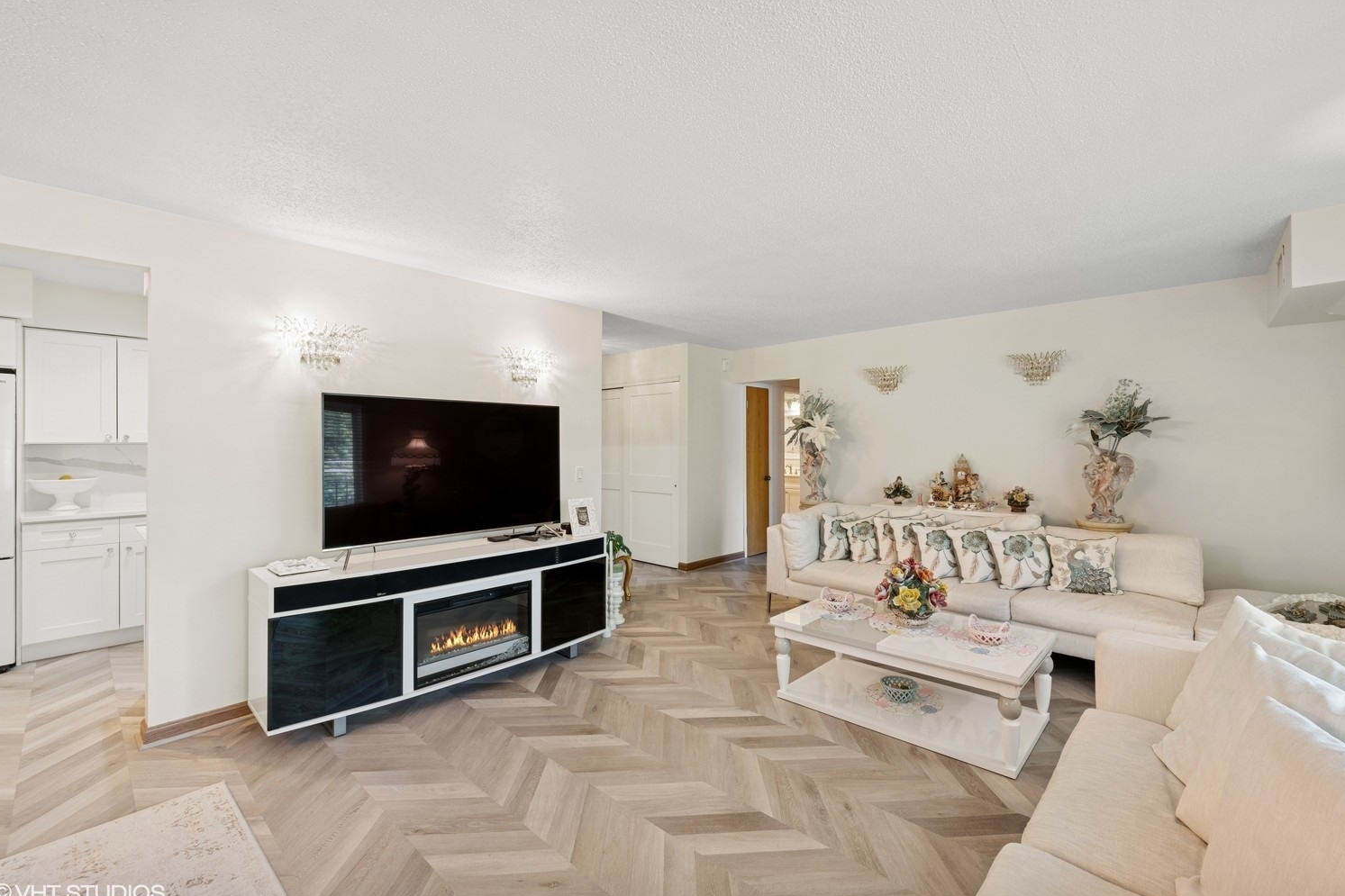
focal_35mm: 15
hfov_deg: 100.3
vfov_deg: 77.3
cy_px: 434
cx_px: 699
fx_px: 560
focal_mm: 14
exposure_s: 1/6
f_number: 9
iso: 200
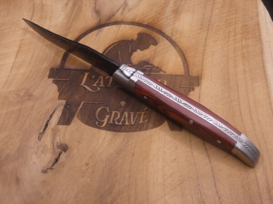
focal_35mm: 43
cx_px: 136
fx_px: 339
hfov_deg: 43.9
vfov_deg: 33.6
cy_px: 102
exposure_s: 1/80
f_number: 3.7
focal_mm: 7.8
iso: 200
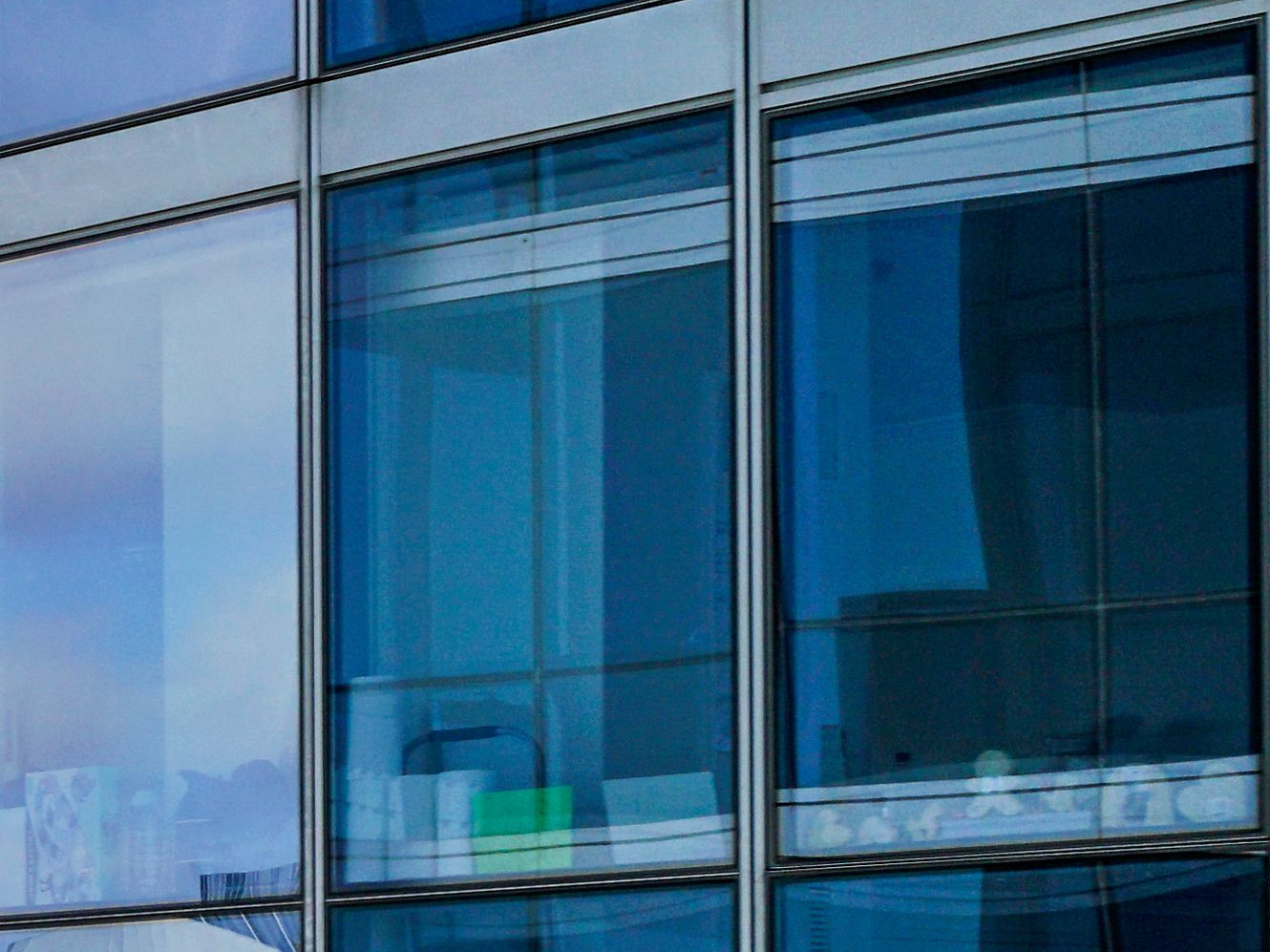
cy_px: 1273
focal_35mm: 138
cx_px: -2238
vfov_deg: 10.5
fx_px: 5062
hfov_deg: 10.9
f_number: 4.5
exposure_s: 1/800
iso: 100
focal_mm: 24
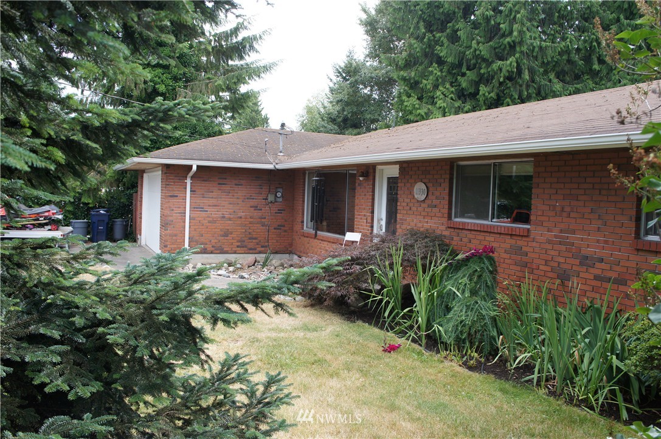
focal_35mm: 30
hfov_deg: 62.0
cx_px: 330
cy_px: 220
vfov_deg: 43.5
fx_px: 550
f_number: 4.5
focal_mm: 20
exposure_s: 1/250
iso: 250
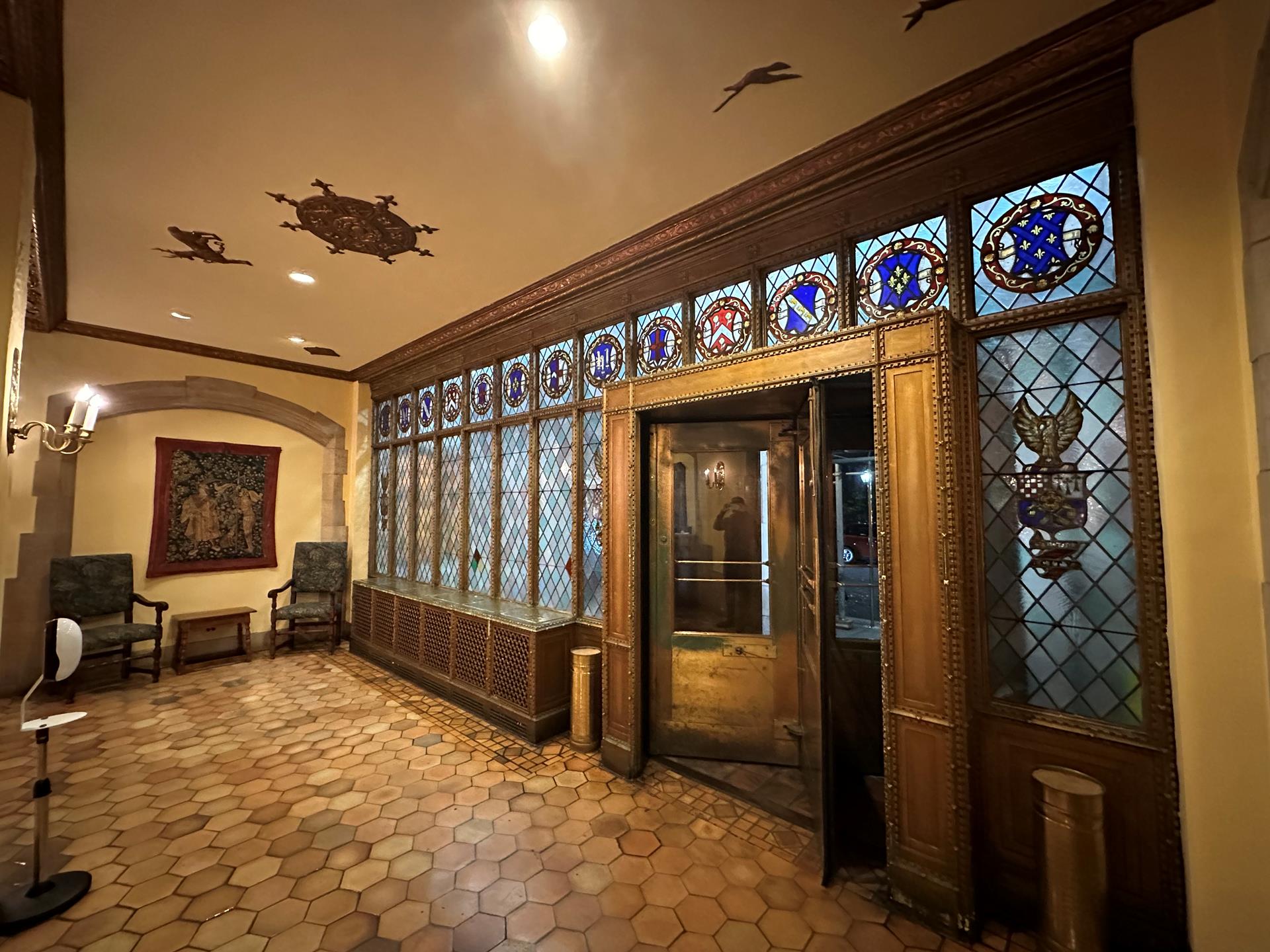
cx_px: 635
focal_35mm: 14
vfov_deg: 85.7
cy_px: 476
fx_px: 514
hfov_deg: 102.1
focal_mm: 2.22
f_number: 2.2
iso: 1250
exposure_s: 1/30
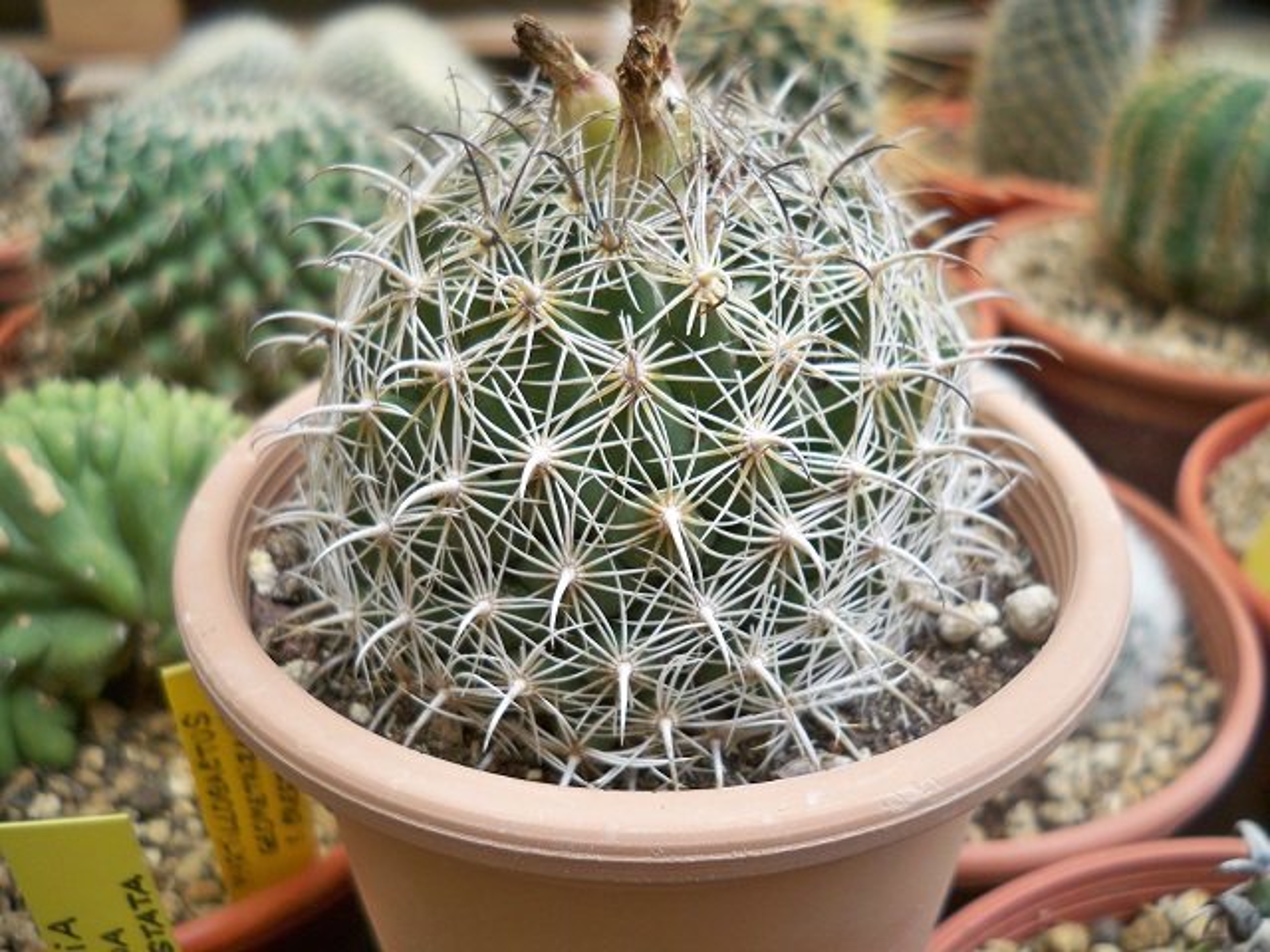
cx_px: 635
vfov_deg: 40.7
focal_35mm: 35
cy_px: 476
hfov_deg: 52.6
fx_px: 1284
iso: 80
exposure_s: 1/80
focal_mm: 6.3
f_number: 3.1
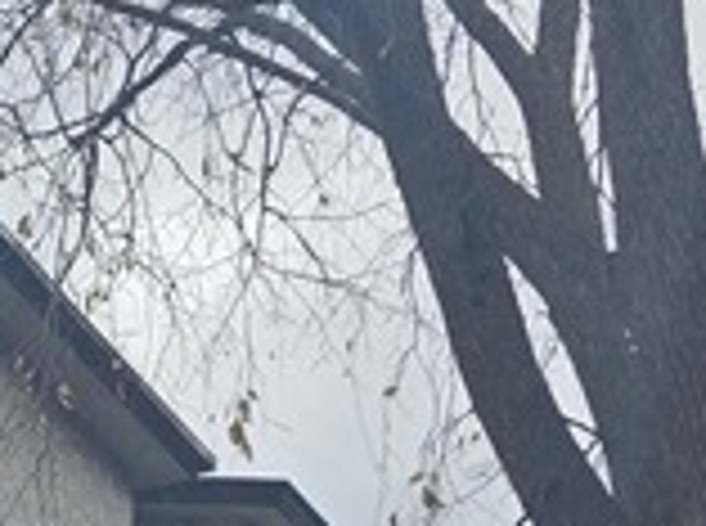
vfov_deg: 9.7
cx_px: -742
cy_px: 1097
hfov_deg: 12.3
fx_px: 2869
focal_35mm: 141
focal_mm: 6.3
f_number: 1.7
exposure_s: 1/3647
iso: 80
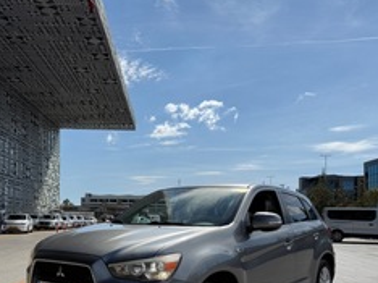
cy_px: 209
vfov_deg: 37.7
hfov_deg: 50.0
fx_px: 404
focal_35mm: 37
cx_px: 157
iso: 80
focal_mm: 6.76
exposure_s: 1/10309
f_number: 1.78
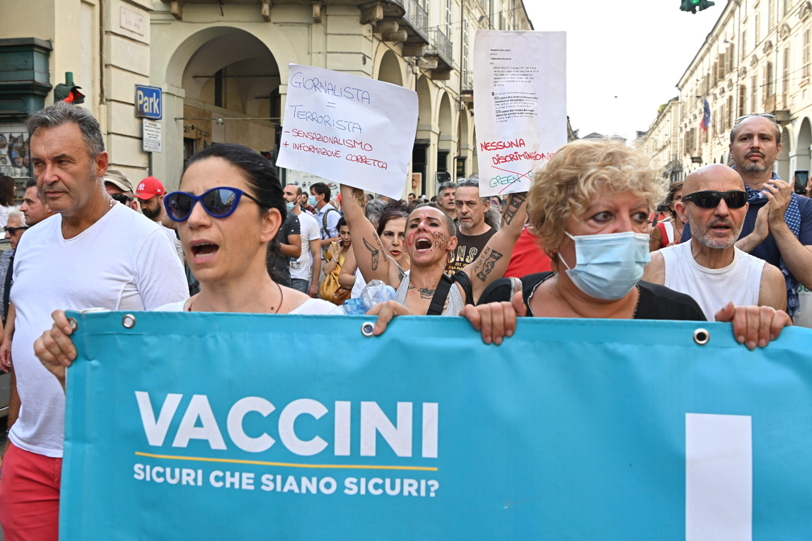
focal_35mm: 35
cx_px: 406
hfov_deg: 54.4
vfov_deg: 37.9
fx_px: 789
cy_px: 270
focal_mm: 35
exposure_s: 1/320
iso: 400
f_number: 8
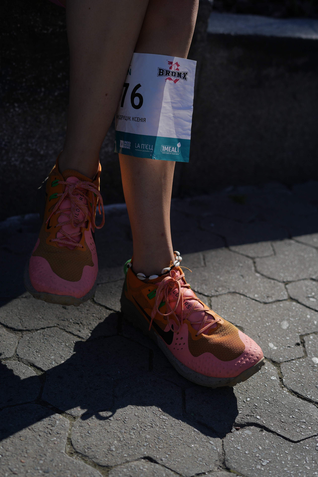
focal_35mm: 50
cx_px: 159
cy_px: 238
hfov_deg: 27.0
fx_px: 662
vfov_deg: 39.6
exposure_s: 1/2000
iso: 100
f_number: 3.5
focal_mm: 50
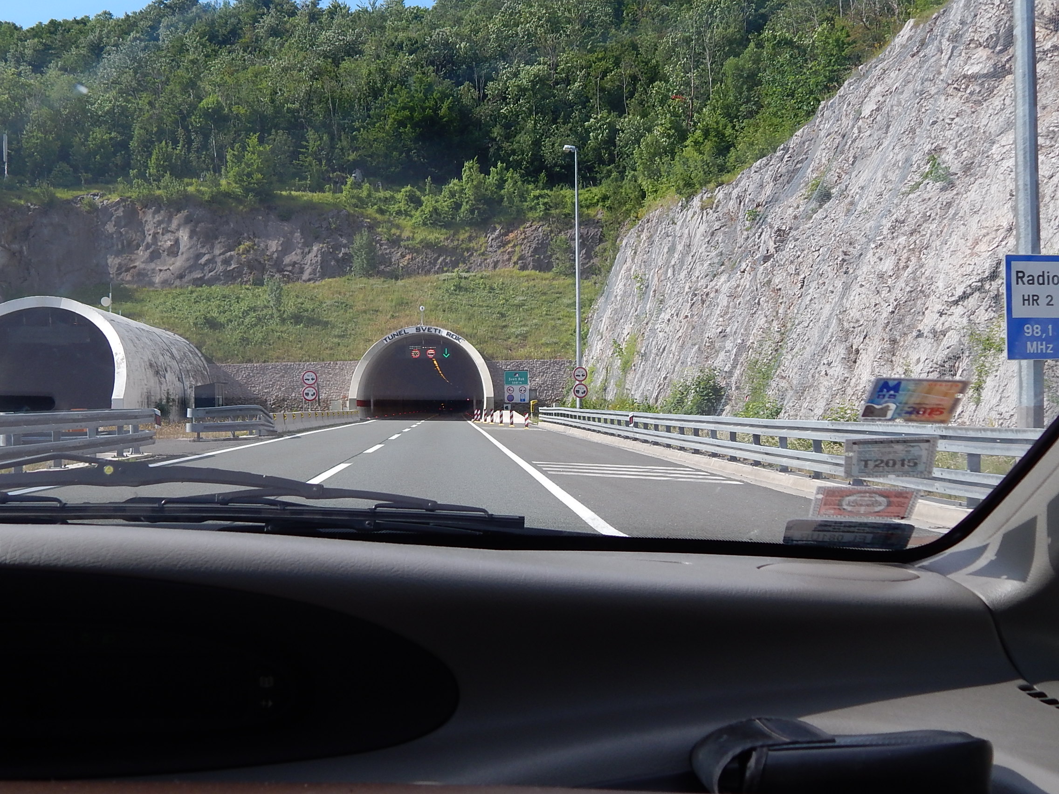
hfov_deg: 49.0
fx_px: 1163
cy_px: 397
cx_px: 530
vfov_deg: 37.7
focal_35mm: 38
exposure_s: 1/800
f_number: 3.4
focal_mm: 6.8
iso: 125
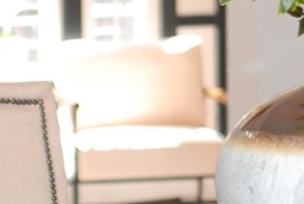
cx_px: 155
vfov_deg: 6.5
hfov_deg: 9.7
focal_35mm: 211
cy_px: 56
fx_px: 1785
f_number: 2.5
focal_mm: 35
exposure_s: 1/160
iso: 400
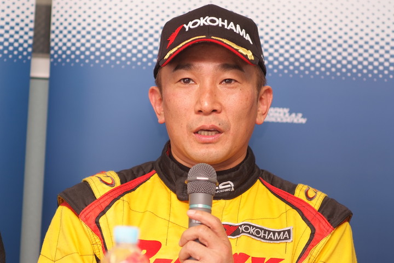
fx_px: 1729
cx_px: 197
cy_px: 132
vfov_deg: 8.7
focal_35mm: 158
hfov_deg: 13.0
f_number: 2.5
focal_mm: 105
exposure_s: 1/125
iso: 250
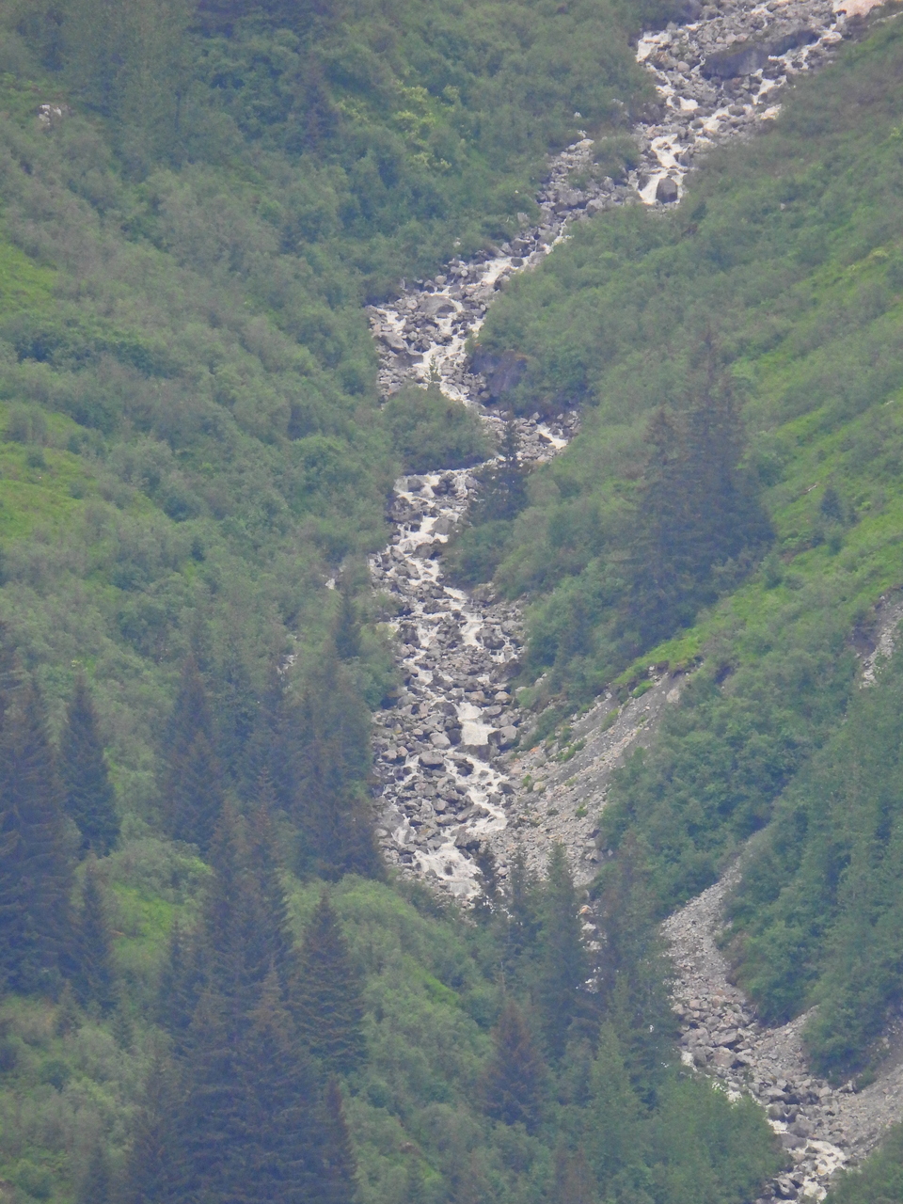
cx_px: 452
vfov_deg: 2.0
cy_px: 602
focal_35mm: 1000
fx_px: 34782
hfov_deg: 1.5
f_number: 5.6
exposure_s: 1/500
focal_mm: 178
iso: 400
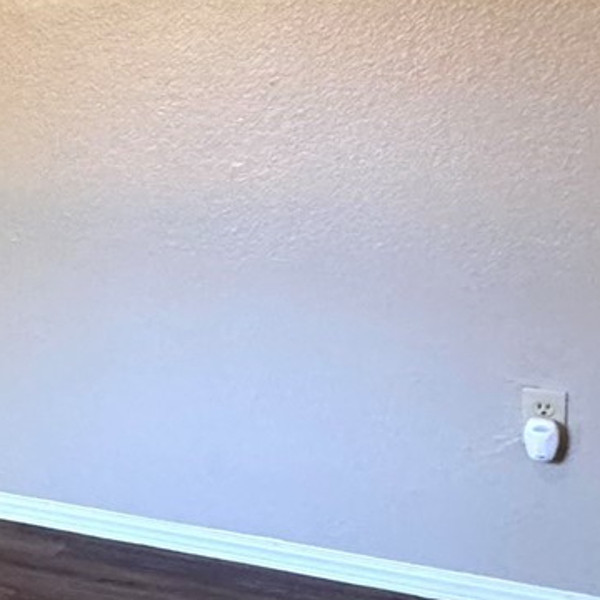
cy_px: 233
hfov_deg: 21.1
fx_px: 1294
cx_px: -350
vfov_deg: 26.0
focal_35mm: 66
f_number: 2.2
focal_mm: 2.22
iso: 320
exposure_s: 1/60
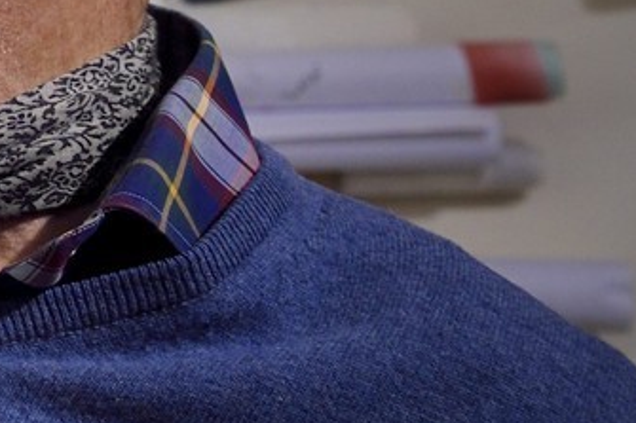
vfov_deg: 9.0
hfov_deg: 11.9
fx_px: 2613
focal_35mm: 148
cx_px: -769
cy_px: -258
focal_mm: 31
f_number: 5.6
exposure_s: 1/125
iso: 800
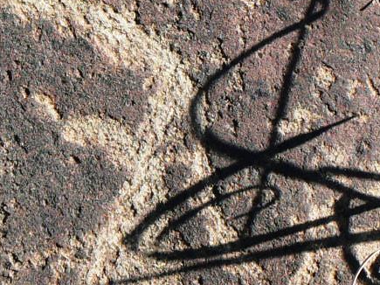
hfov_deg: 3.6
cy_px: 126
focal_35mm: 556
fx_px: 6102
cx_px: -224
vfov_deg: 2.7
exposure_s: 1/200
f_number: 4
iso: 80
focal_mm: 25.1
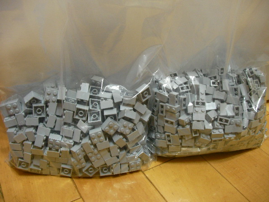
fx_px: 295
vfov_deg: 37.7
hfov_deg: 49.0
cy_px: 101
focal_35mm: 38
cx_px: 134
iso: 200
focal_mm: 6.3
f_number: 3.5
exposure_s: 1/4.7
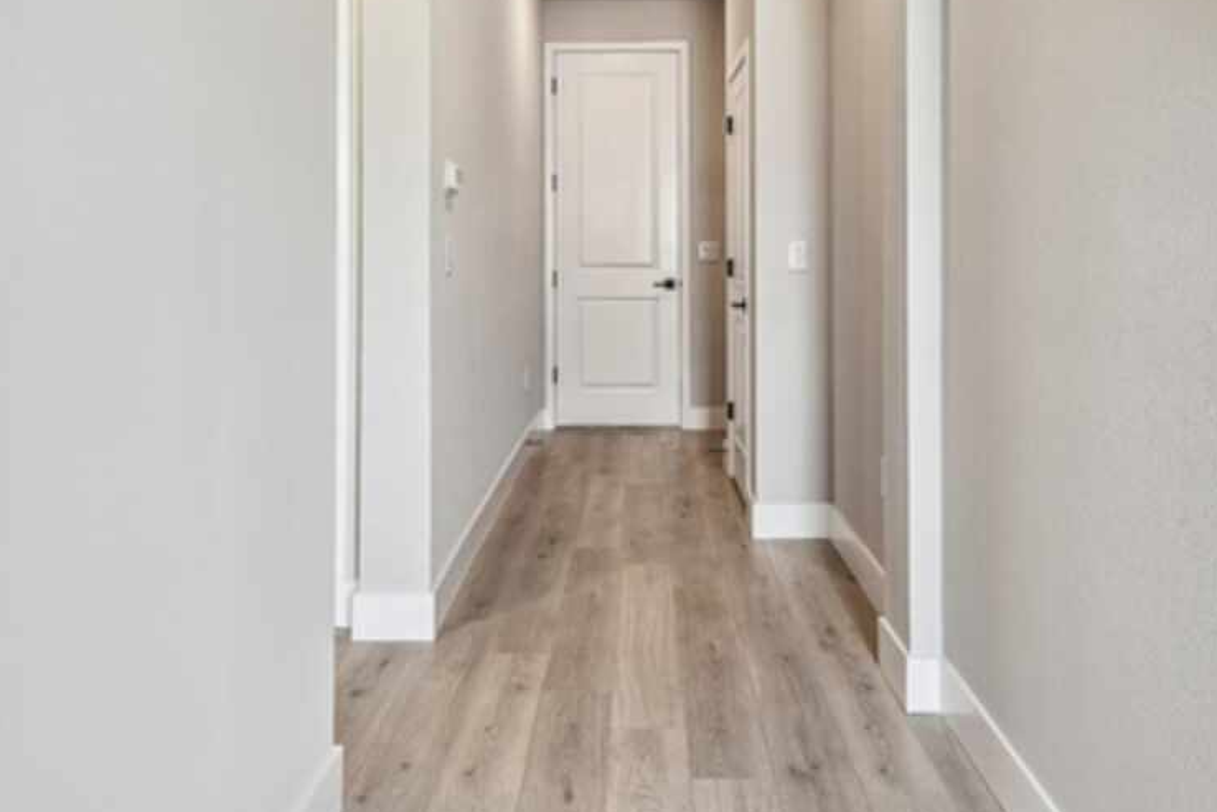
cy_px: 231
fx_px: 879
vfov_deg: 48.2
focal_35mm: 26
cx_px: 643
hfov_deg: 69.3
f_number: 7.1
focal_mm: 10
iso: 100
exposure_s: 1/15
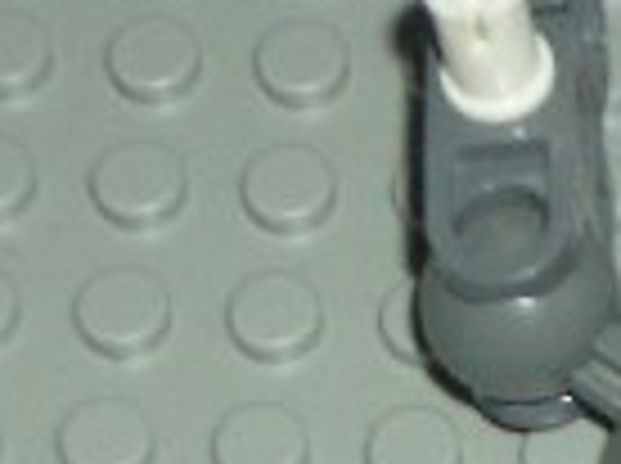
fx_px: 6161
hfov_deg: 5.7
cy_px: 509
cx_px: 1004
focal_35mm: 344
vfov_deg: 4.3
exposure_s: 1/60
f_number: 3.9
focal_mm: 12.2
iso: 100
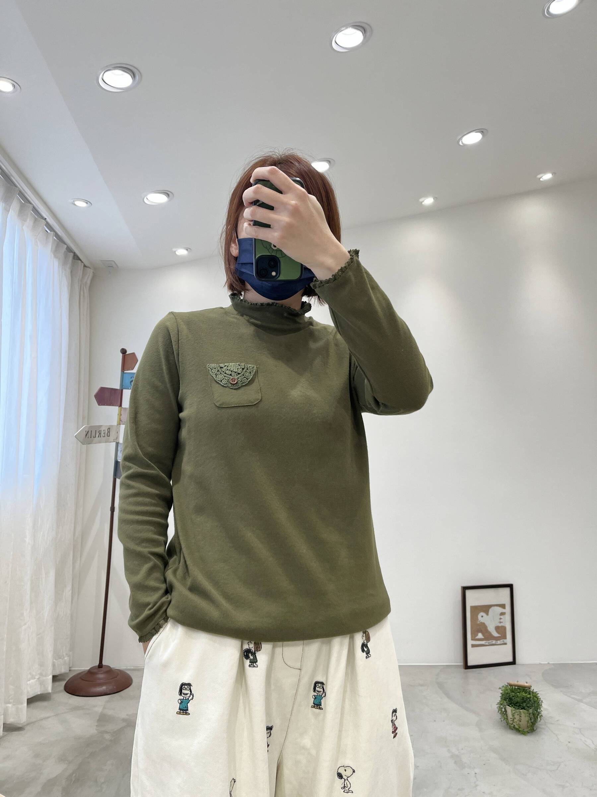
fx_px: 598
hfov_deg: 53.1
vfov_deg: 67.3
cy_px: 398
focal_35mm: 26
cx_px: 298
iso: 80
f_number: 1.6
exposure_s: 1/122
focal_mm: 5.1
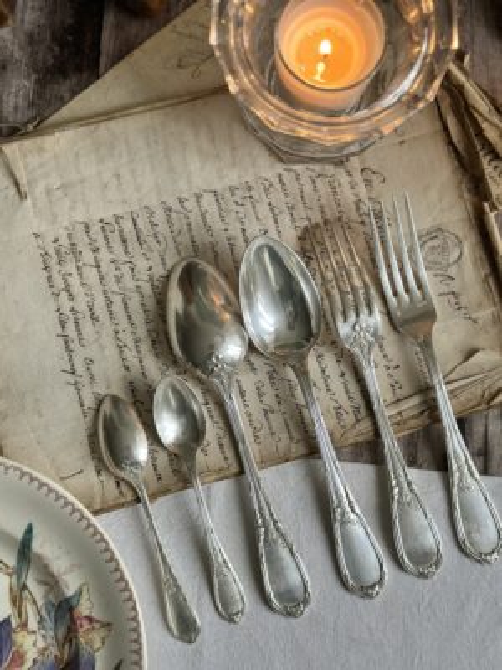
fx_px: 928
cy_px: 335
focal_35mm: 48
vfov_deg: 39.7
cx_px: 251
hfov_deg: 30.3
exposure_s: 1/103
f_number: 1.78
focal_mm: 6.86
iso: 125
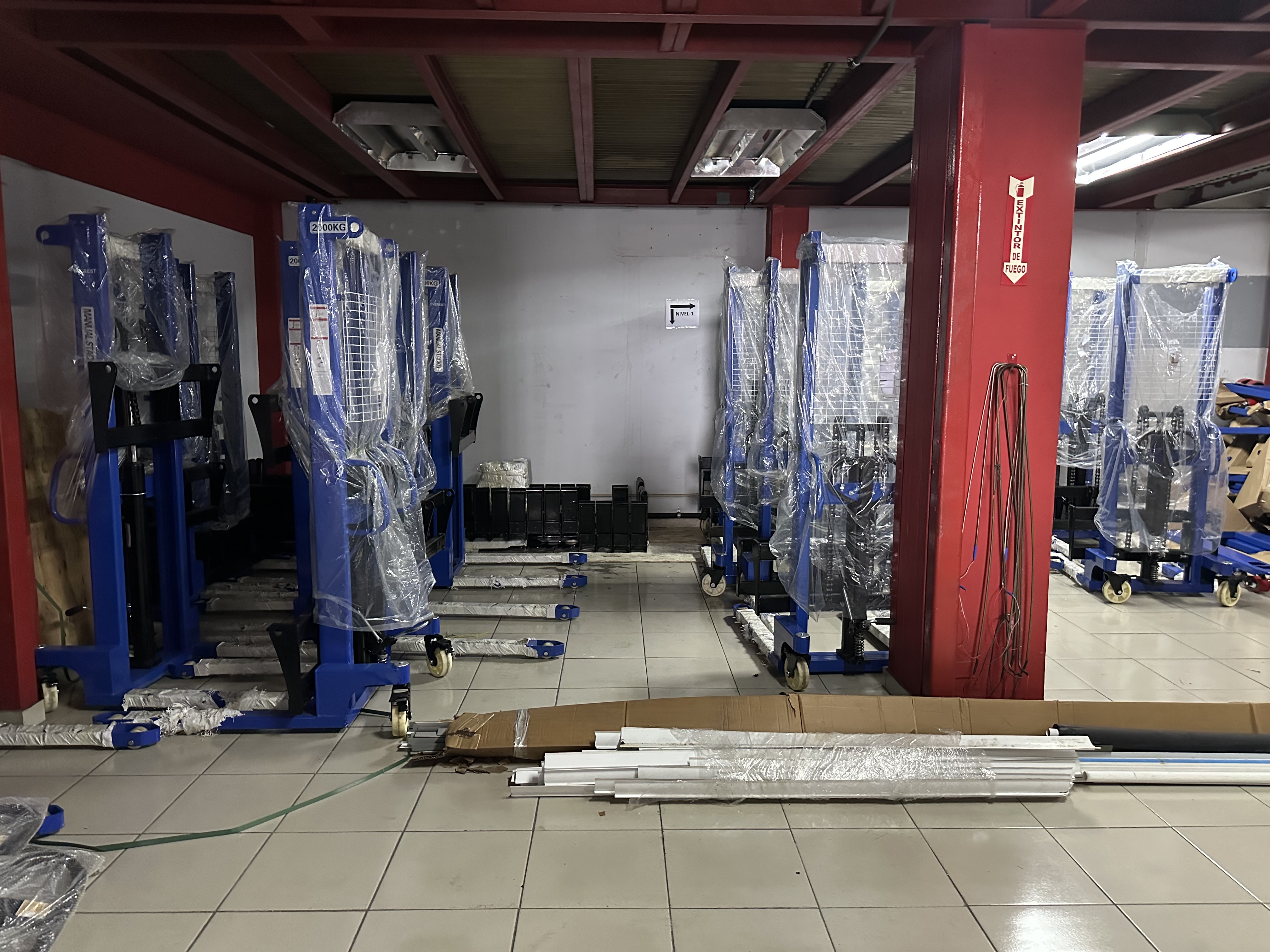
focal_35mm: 24
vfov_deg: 56.8
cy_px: 476
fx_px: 881
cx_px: 635
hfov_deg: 71.6
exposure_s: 1/40
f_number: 1.78
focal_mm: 6.86
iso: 800
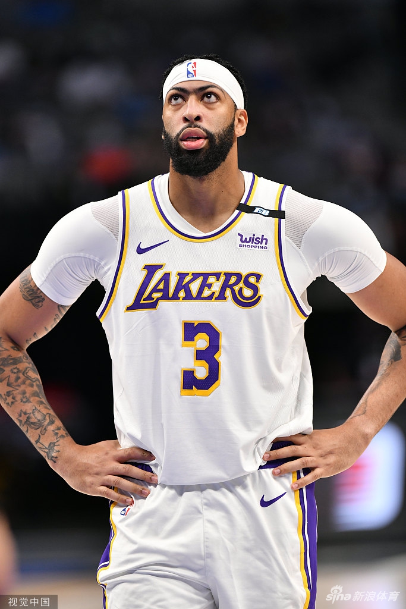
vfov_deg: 6.9
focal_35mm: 300
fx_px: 5073
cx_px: 203
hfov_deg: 4.6
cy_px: 304
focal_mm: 300
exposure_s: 1/1000
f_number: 3.2
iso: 1600
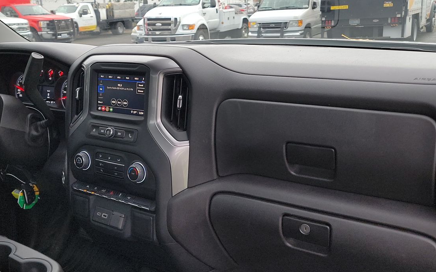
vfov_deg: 34.4
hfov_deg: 52.4
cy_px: 117
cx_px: 176
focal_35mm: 37
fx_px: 440
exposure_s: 1/59
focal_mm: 6.7
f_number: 1.8
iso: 125
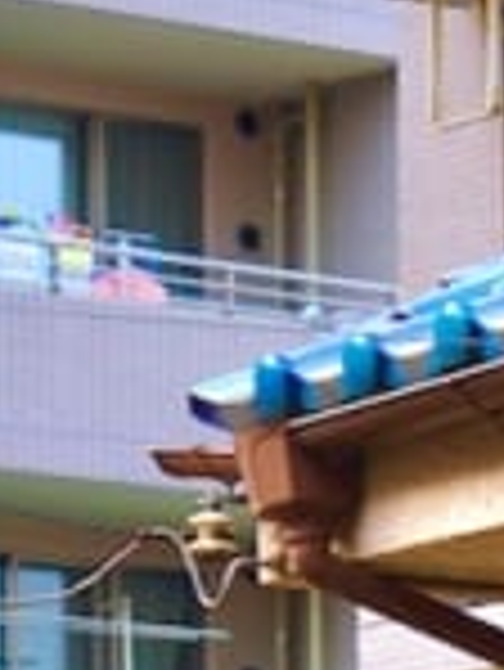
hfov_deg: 3.6
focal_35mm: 397
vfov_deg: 4.9
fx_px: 7696
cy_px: 1331
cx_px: 1602
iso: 100
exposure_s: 1/100
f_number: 3.2
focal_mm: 40
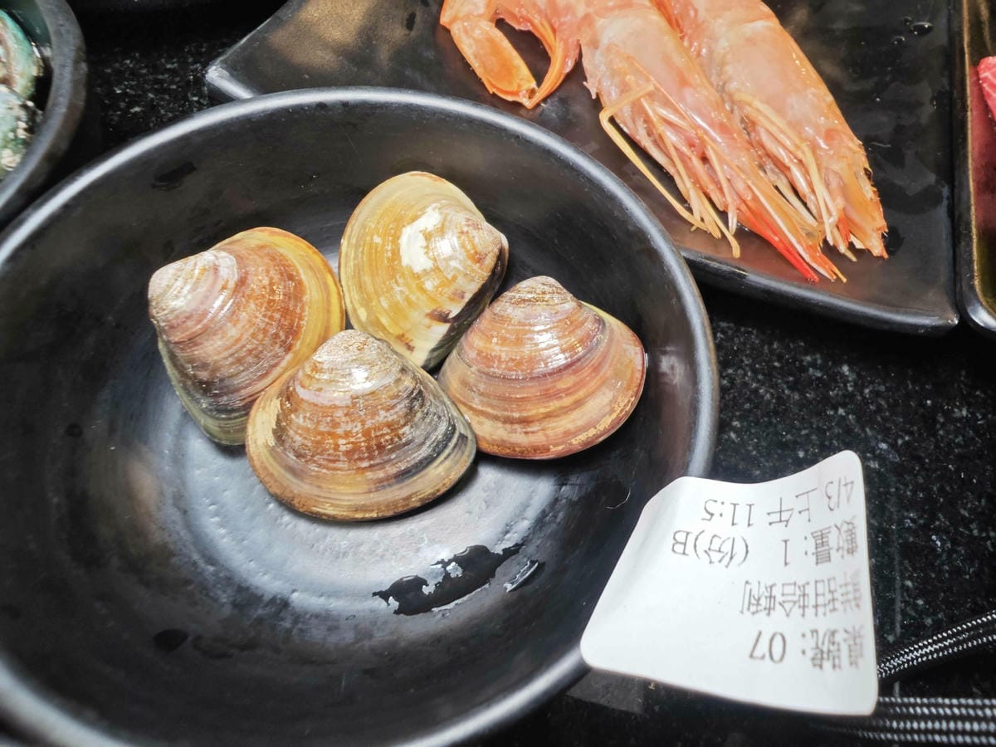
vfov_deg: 58.9
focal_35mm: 23
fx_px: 662
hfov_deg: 73.9
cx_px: 498
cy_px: 374
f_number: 1.8
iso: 64
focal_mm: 2.03
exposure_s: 1/40
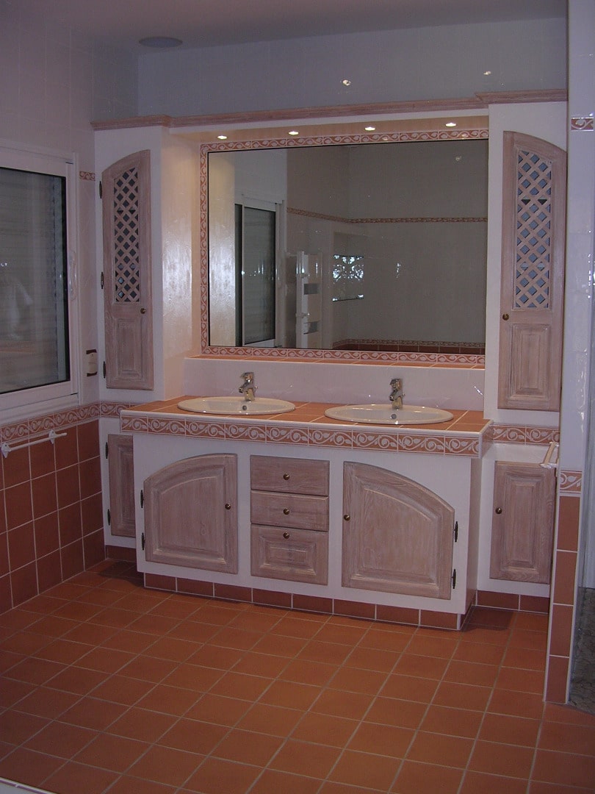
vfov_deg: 49.0
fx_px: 871
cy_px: 397
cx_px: 298
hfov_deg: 37.7
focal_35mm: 38
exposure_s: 1/60.1
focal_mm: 5.8
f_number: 2.8
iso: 100
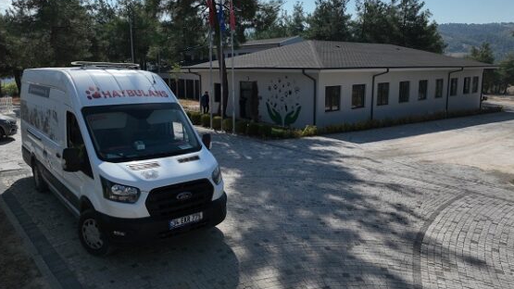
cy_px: 126
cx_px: 256
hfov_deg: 69.9
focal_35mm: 27
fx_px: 368
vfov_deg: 42.8
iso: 150
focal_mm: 12.29
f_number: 2.8
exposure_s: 1/5000
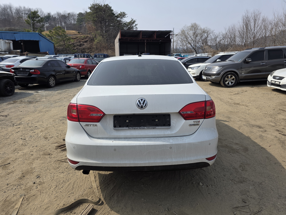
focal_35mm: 23
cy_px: 108
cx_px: 143
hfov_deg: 73.9
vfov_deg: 58.9
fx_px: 190
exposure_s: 1/5778
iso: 80
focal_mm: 6.3
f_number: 1.7
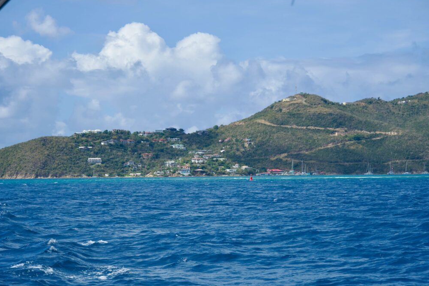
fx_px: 1114
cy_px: 141
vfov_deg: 14.6
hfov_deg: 21.8
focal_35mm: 94
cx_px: 216
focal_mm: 61
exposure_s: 1/800
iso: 100
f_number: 5.6
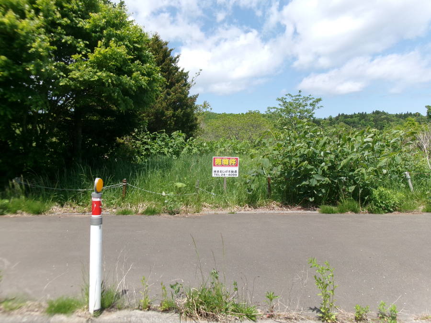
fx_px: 349
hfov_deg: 63.4
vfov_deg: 49.7
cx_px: 216
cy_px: 162
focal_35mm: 28
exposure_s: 1/110
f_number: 10.8
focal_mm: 5.1
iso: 100
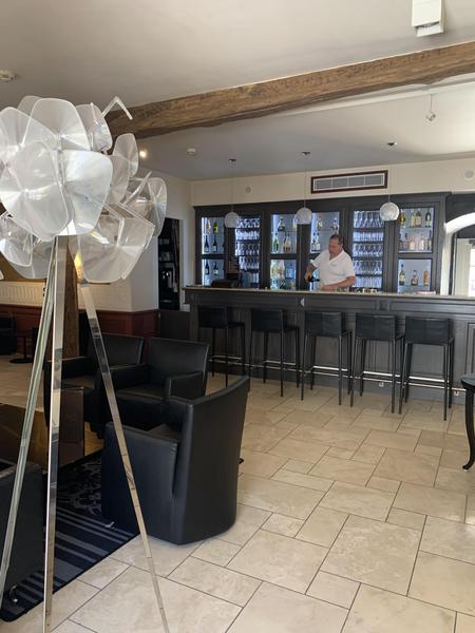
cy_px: 316
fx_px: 476
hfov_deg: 53.1
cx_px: 238
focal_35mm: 26
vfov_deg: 67.3
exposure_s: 1/60
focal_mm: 4.25
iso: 200
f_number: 1.8
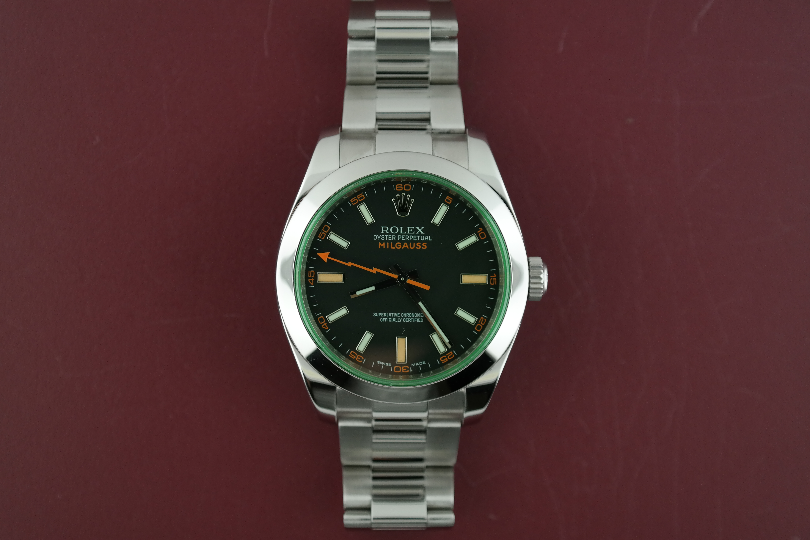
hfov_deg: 35.1
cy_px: 266
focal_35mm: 57
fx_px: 1282
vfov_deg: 23.8
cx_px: 399
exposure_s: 1/400
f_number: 5.6
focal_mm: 37
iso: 800
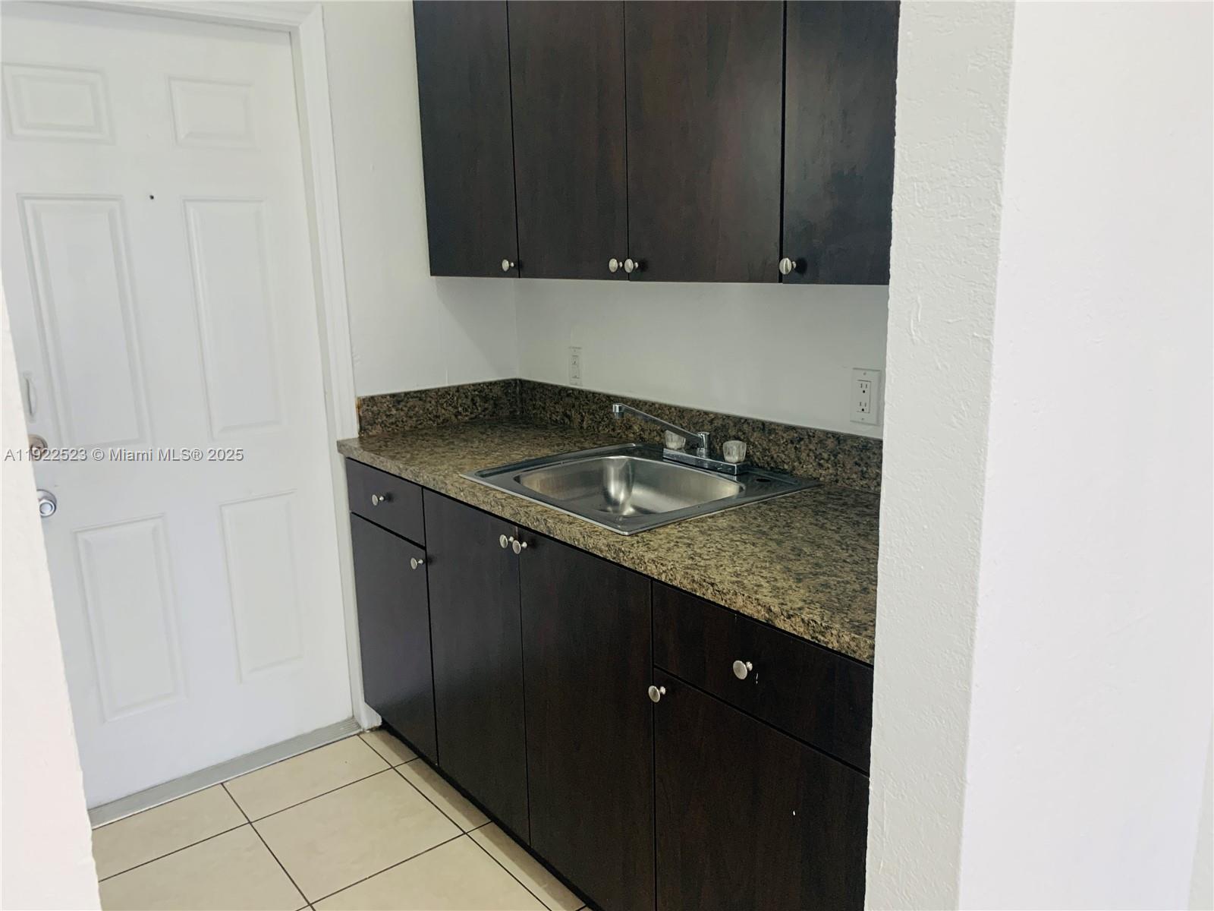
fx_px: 912
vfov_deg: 53.1
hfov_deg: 67.3
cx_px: 607
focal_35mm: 26
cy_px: 456
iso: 125
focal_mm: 4.25
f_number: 1.8
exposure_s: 1/60
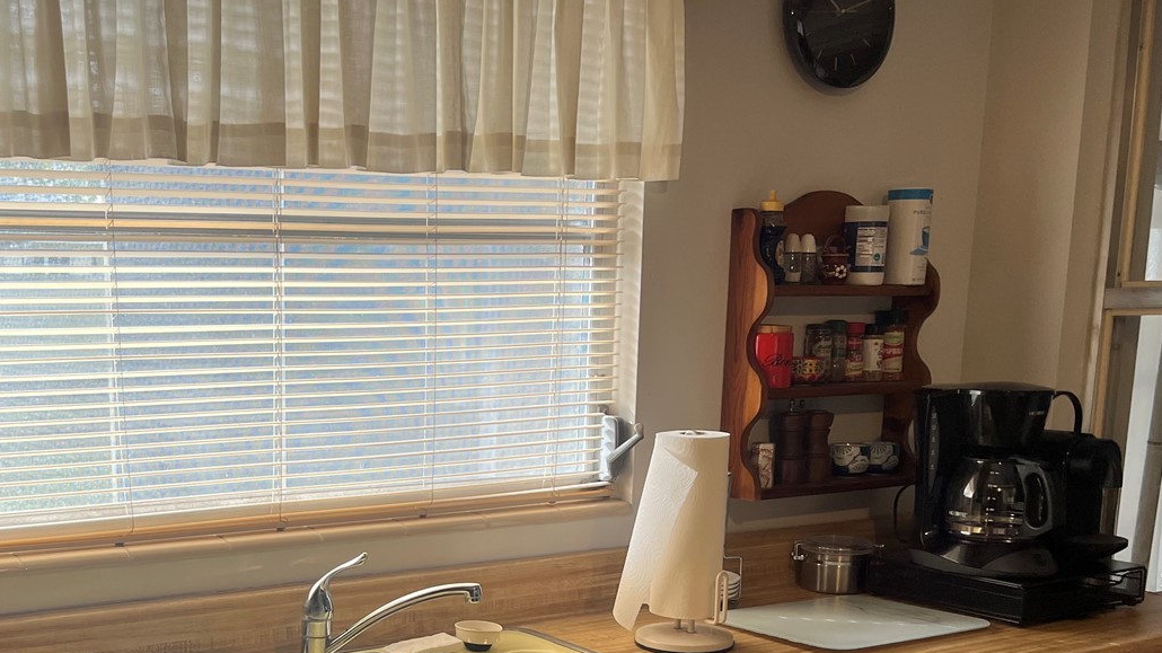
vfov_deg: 26.3
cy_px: 579
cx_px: 363
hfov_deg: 45.5
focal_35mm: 44
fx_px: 1355
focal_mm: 5.1
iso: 40
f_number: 1.6
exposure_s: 1/120
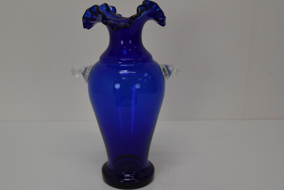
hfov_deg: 45.4
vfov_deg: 31.2
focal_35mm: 43
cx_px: 128
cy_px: 93
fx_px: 339
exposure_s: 1/400
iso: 1600
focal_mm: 26
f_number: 10
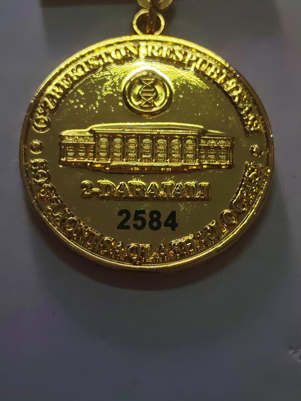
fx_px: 788
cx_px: 150
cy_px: 200
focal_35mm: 68
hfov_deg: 21.6
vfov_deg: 28.6
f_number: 1.95
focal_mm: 5.52
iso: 64
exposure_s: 1/100
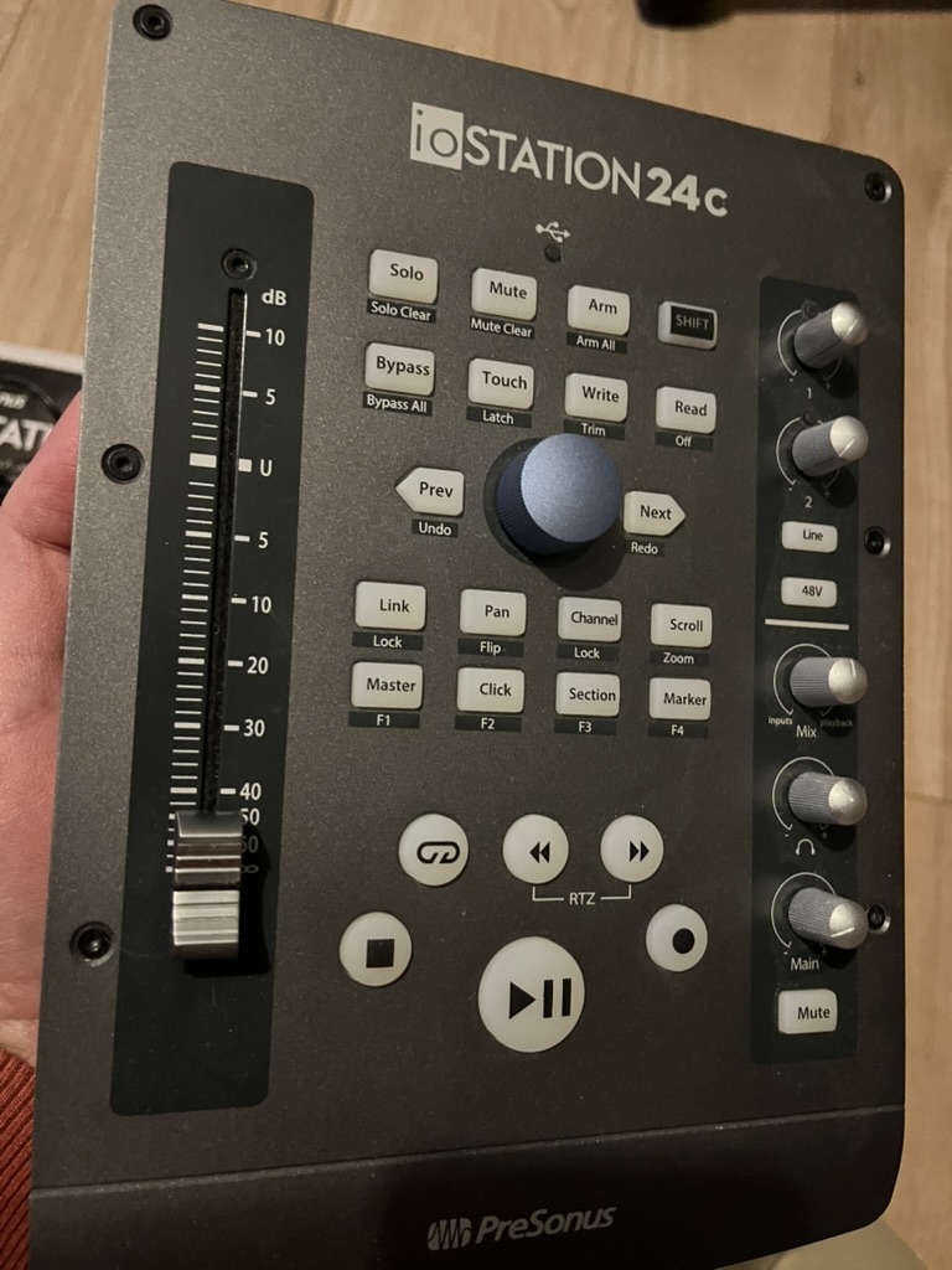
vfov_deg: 67.3
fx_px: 953
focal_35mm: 26
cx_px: 476
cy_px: 635
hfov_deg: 53.1
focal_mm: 5.1
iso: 800
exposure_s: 1/30
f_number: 1.6
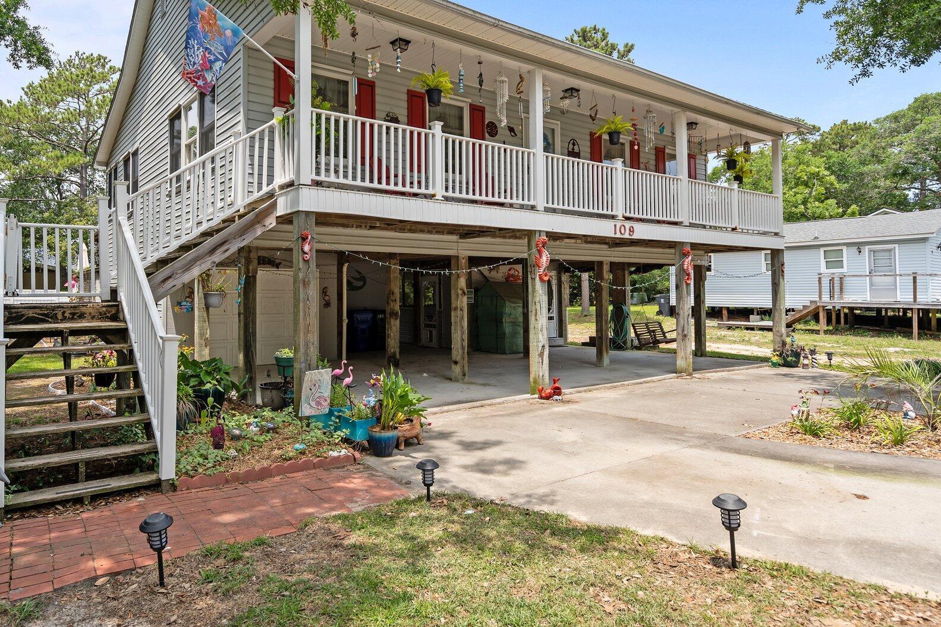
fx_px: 575
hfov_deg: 78.1
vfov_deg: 56.8
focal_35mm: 22
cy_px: 254
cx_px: 399
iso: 200
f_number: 4
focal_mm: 17
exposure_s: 1/1000
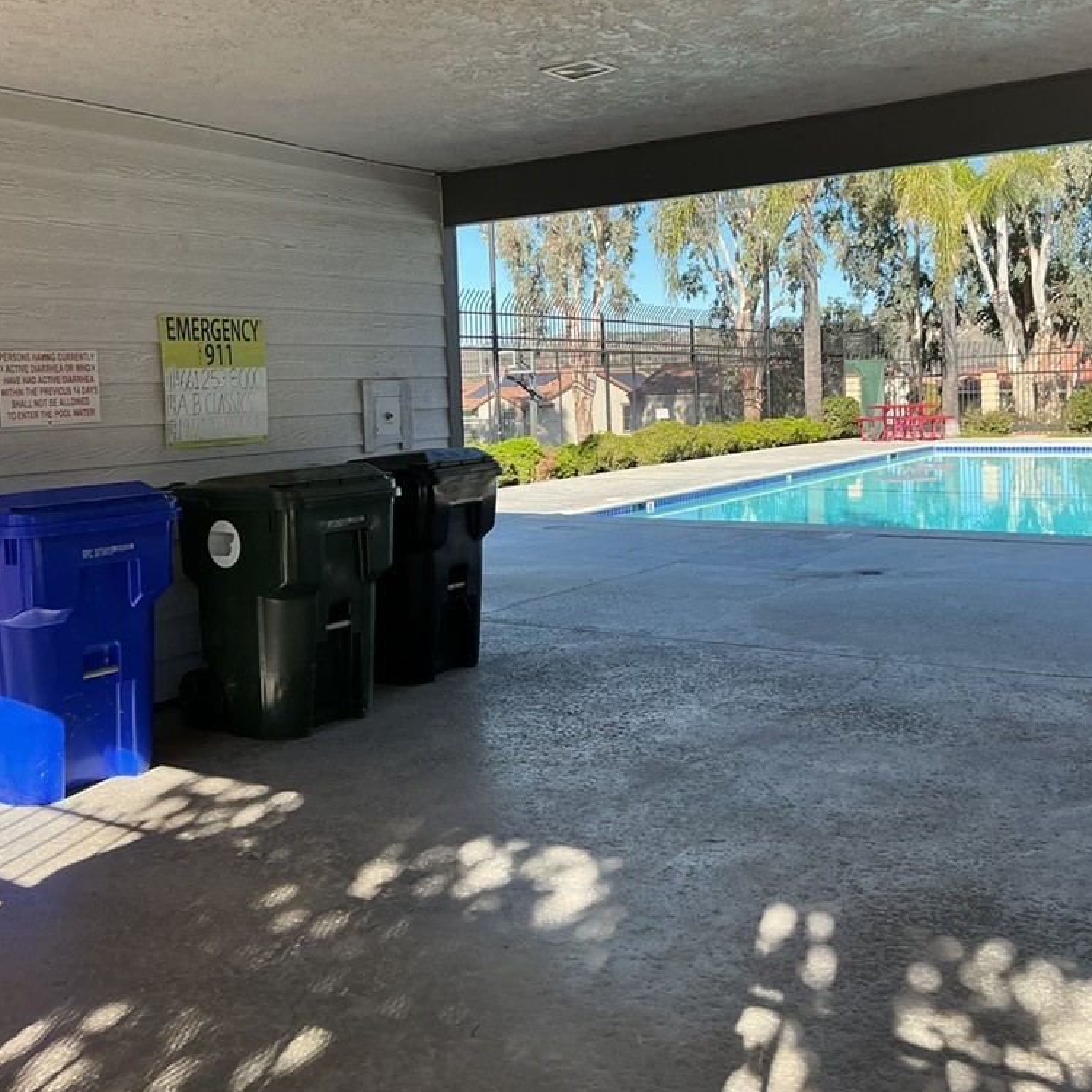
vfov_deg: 47.0
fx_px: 1249
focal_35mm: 35
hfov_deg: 47.2
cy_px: 446
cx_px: 549
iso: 25
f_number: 1.8
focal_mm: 3
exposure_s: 1/419
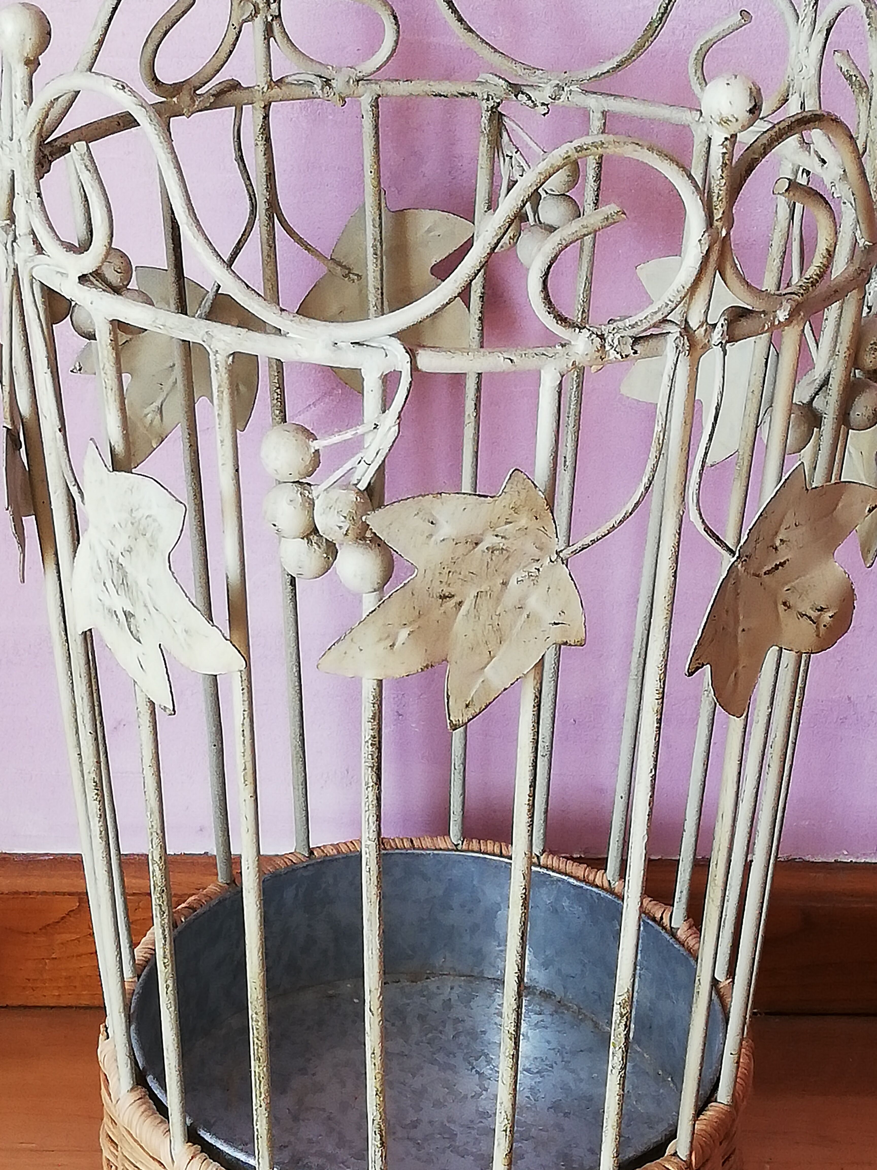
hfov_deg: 20.2
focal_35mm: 73
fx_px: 2466
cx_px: 438
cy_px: 585
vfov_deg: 26.7
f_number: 2.2
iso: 200
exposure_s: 1/50
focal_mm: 3.81
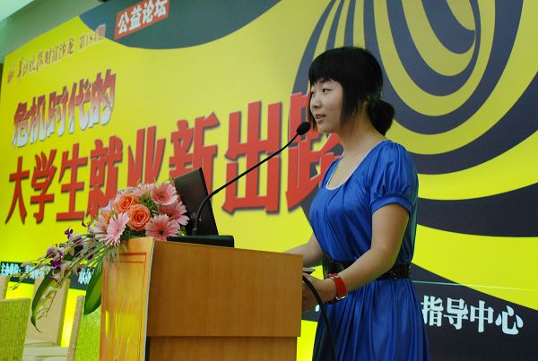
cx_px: 269
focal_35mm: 48
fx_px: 719
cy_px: 180
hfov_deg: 41.0
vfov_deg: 28.2
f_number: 4.2
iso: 640
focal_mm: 32
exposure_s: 1/30
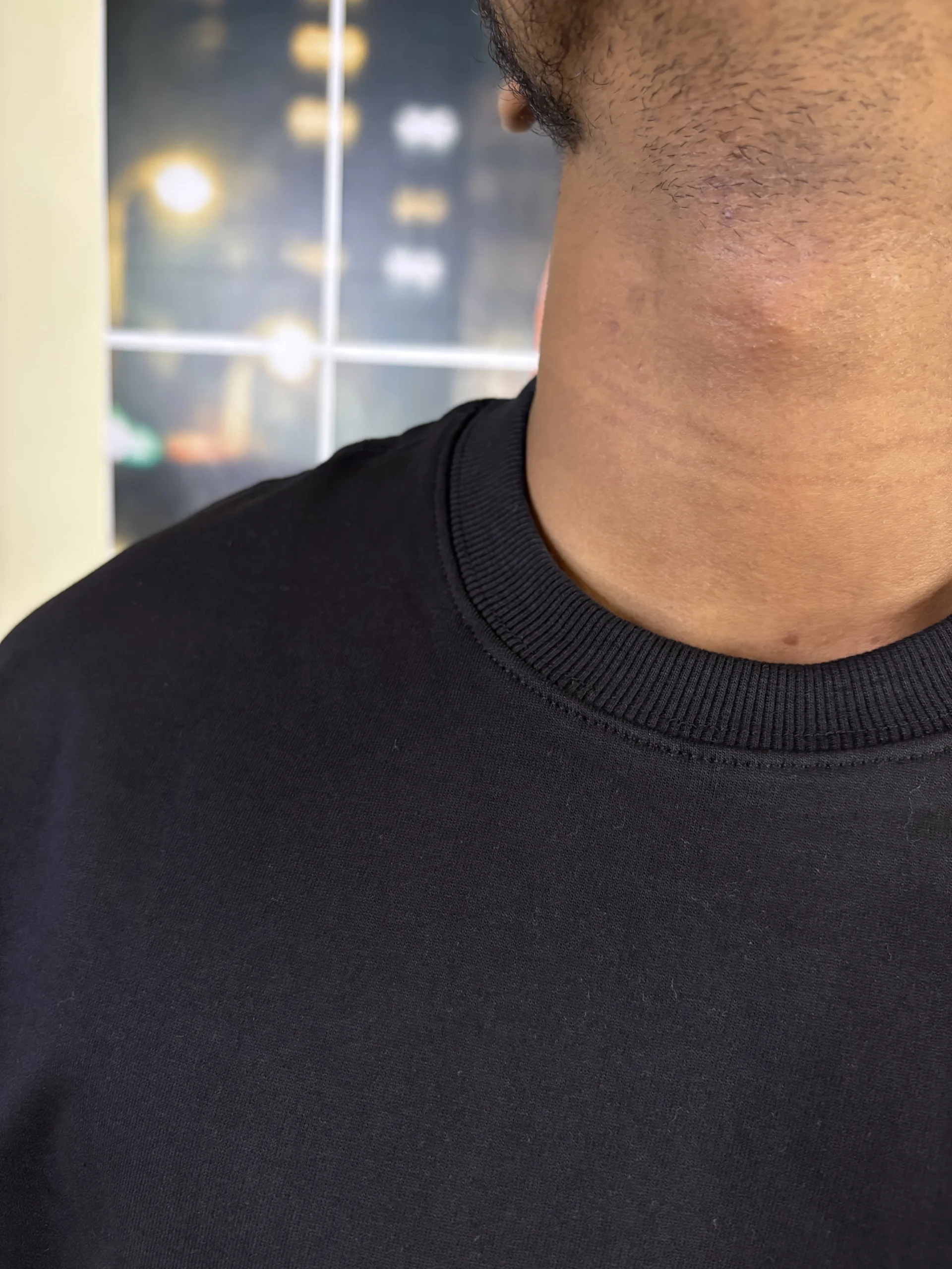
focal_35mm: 26
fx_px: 953
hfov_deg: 53.1
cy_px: 634
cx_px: 476
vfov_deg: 67.3
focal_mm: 5.96
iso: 500
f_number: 1.6
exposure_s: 1/50
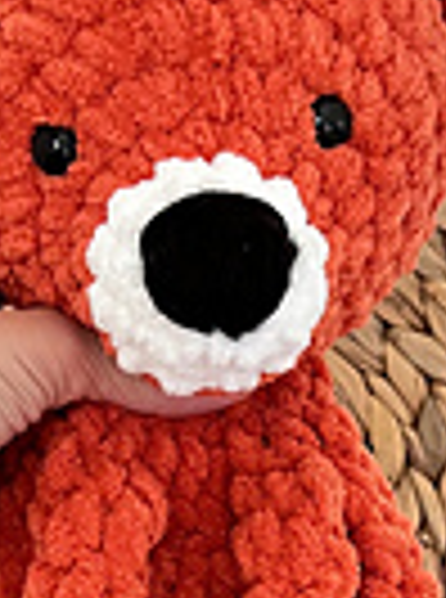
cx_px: 259
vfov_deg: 19.4
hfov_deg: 15.0
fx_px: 1692
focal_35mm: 98
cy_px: 620
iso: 500
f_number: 1.5
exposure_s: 1/60
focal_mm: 5.7
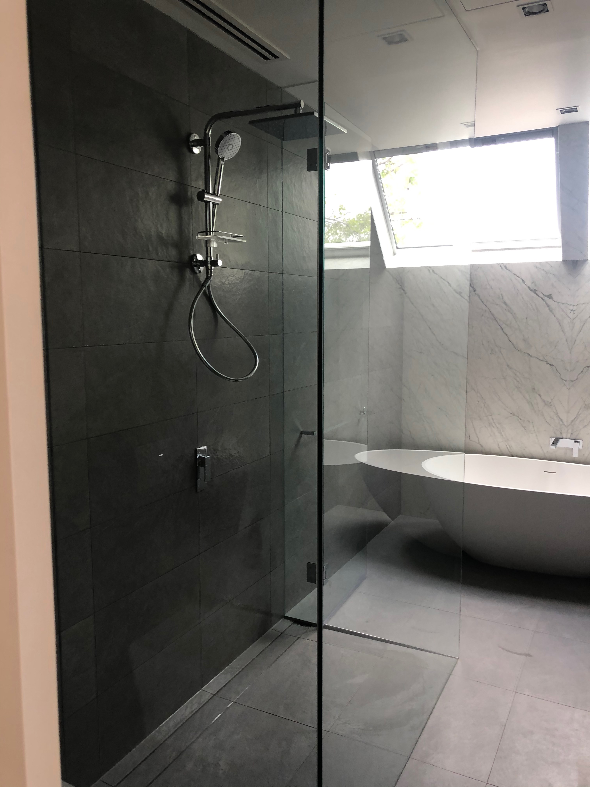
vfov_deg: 63.4
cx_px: 295
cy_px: 394
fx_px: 636
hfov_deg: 49.7
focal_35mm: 28
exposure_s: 1/33
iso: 25
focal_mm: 4
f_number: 1.8
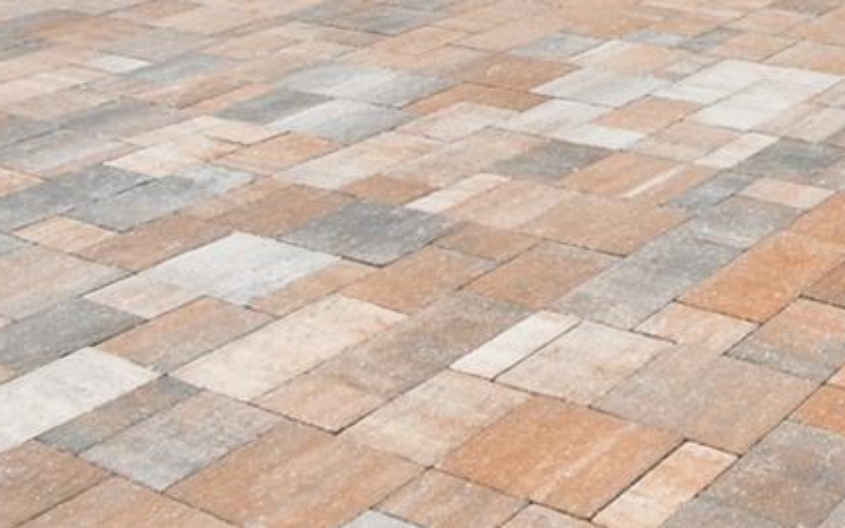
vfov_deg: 18.1
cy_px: -416
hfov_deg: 26.9
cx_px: 1221
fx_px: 1312
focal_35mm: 57
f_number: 7.1
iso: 100
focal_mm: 10
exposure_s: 1/50
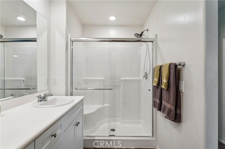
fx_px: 113
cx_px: 112
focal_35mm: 18
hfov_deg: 89.7
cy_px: 74
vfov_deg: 67.0
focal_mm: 18.1
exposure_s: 1/2.5
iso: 100
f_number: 13
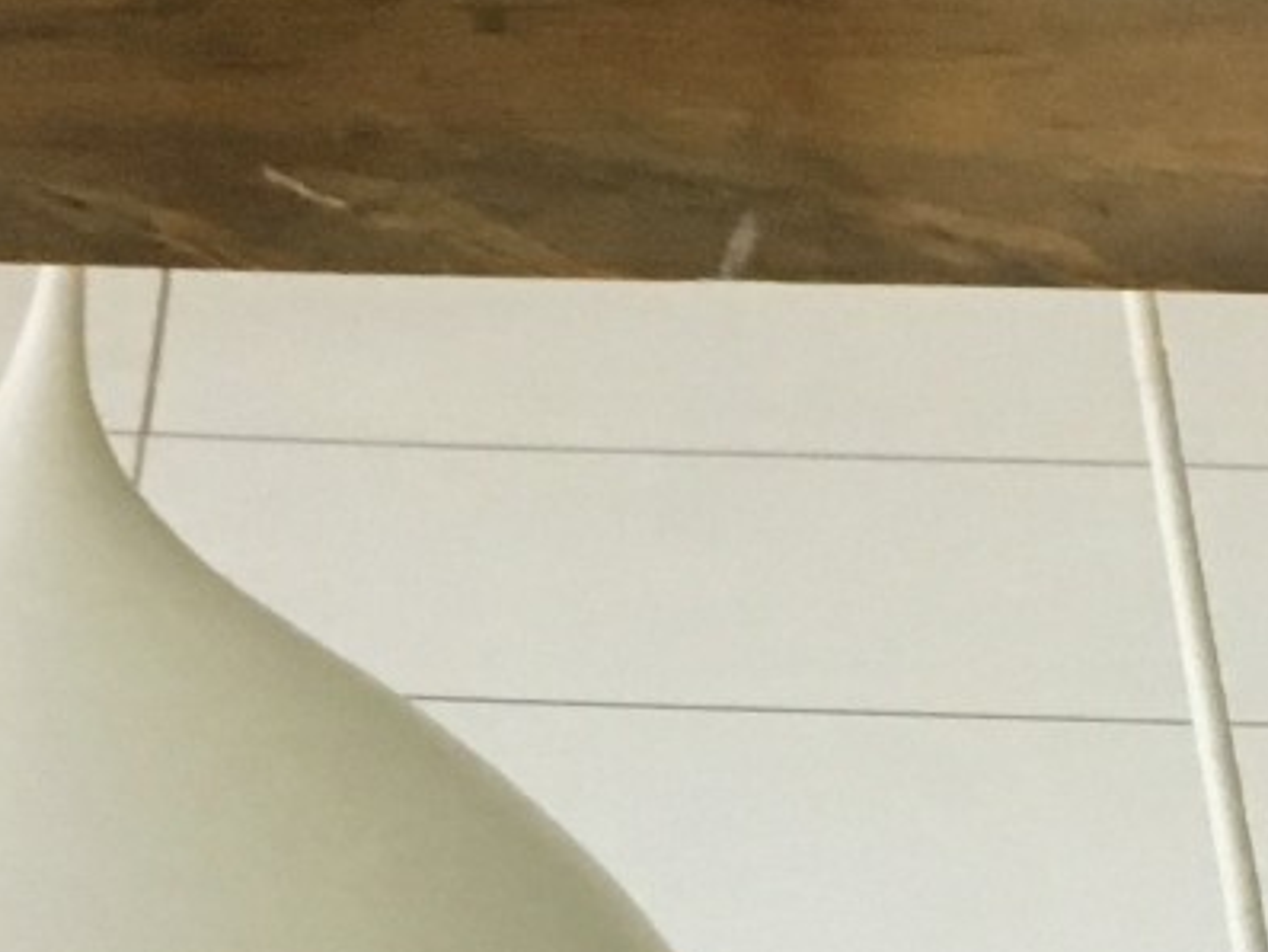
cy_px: 1811
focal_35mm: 146
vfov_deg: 9.6
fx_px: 5350
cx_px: 706
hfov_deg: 13.5
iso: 200
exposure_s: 1/33
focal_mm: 4.15
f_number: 2.2
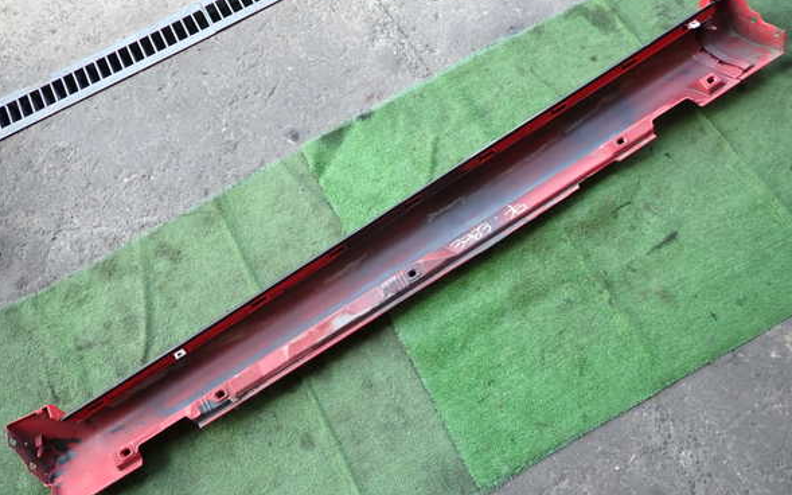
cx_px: 399
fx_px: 583
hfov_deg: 68.4
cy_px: 250
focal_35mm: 27
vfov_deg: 46.0
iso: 125
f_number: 2
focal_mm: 4.5
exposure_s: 1/125
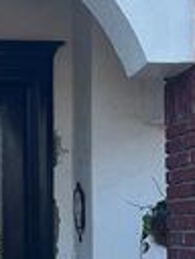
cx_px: -89
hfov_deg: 10.6
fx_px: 1014
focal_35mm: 135
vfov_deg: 14.6
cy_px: 141
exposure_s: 1/799
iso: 50
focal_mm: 5.1
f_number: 1.6
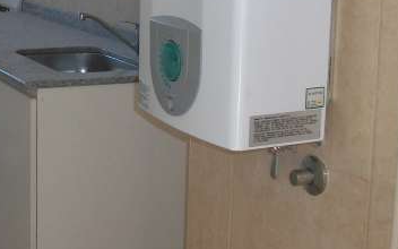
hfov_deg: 25.8
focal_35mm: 77
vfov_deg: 16.9
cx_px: 26
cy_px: 88
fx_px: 835
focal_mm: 5.7
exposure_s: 1/60
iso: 80
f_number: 2.9
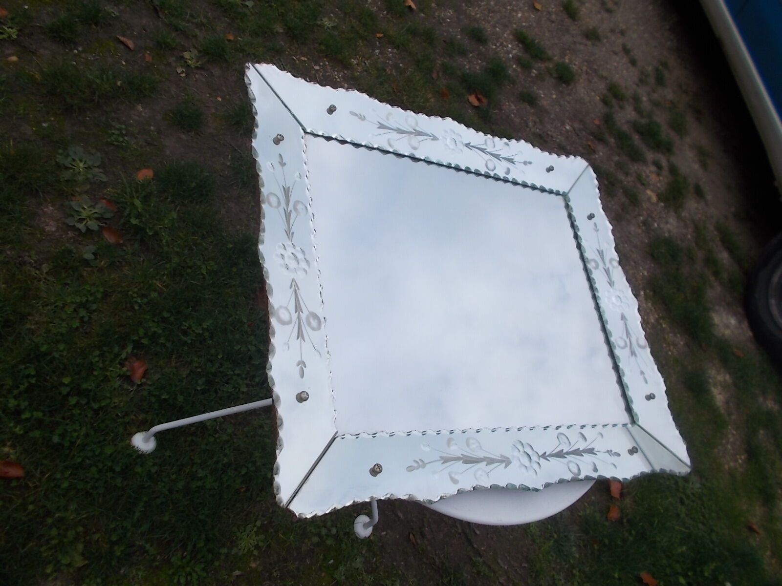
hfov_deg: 67.3
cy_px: 293
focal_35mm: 26
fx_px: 587
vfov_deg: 53.1
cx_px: 391
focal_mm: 4.6
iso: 80
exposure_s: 1/125
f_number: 8
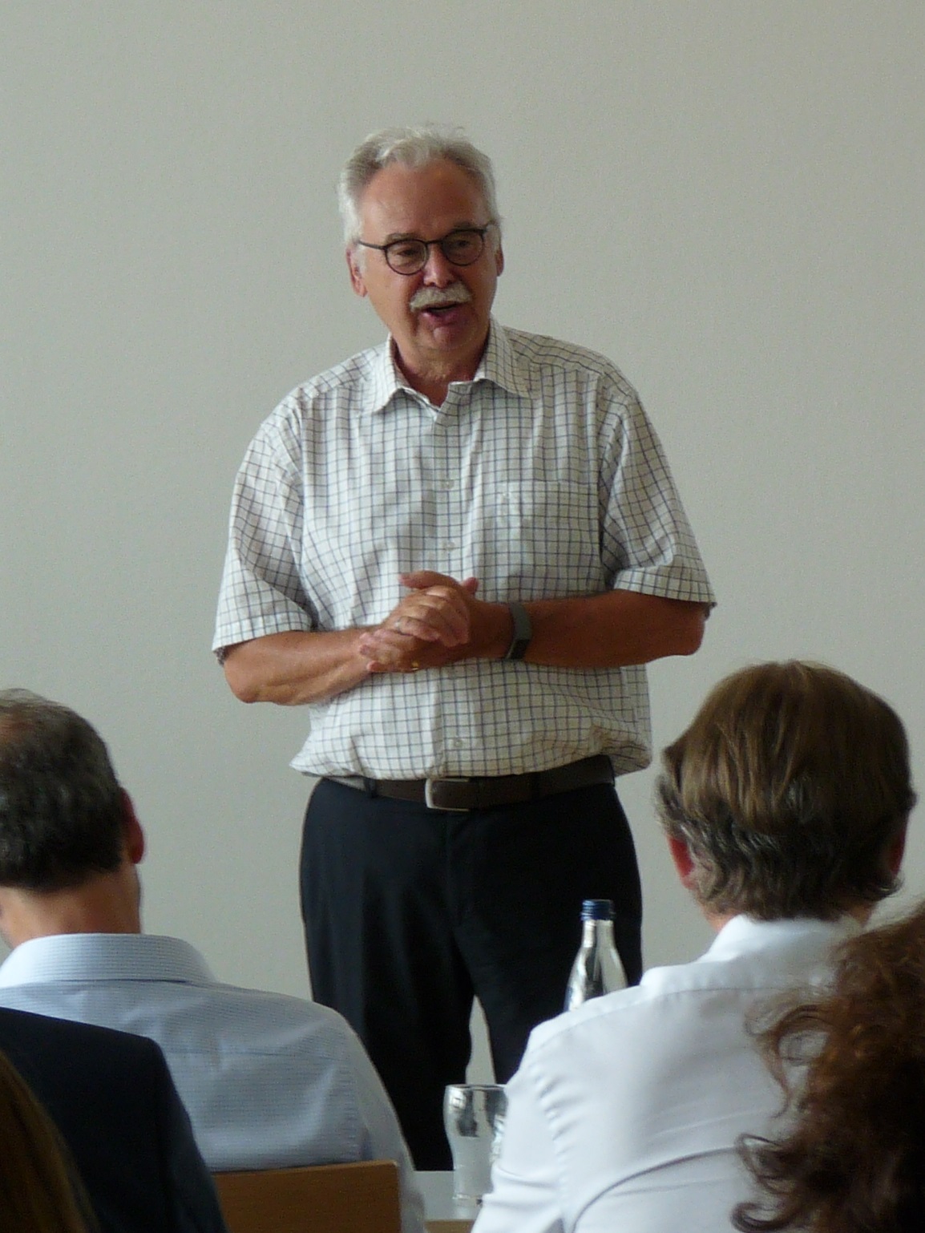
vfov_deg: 17.4
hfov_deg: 13.1
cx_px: 462
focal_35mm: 113
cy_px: 616
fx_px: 4025
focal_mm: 20.1
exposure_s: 1/40
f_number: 3.6
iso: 125
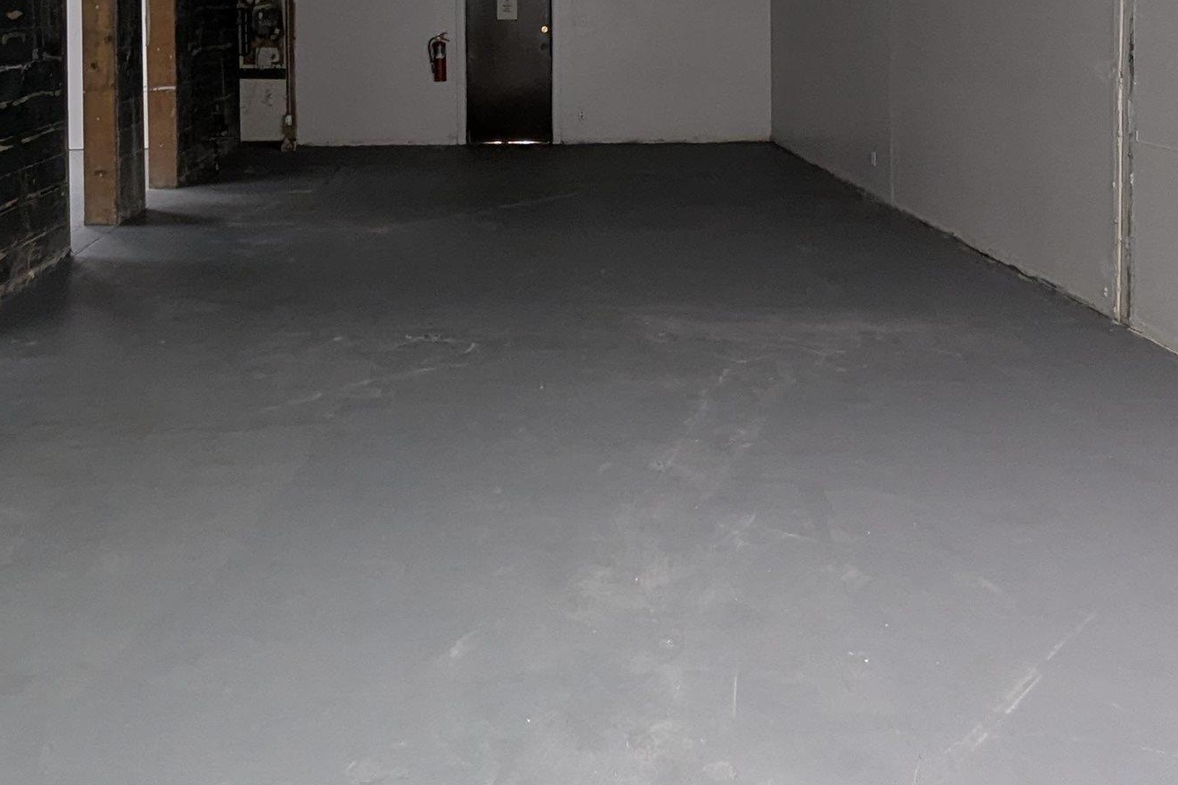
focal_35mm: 31
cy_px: 2
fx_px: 1014
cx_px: 499
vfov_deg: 37.8
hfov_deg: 60.0
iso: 69
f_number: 2.2
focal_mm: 1.95
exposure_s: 1/24
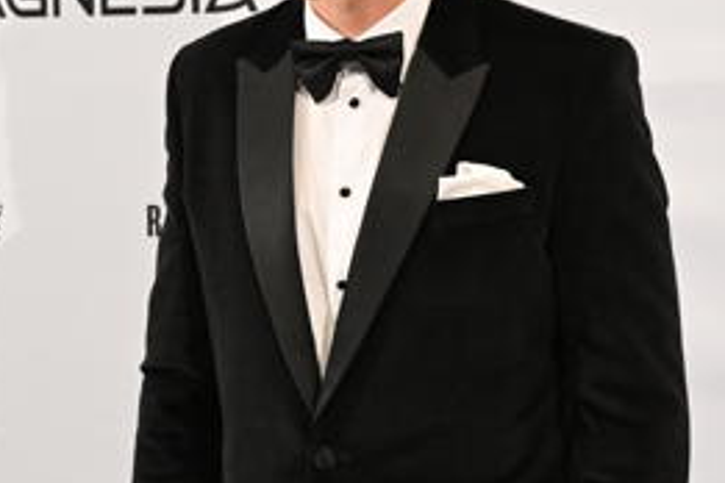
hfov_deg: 16.1
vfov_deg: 10.8
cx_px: 319
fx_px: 2557
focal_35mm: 127
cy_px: 266
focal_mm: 48
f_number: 5
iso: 3200
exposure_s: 1/160
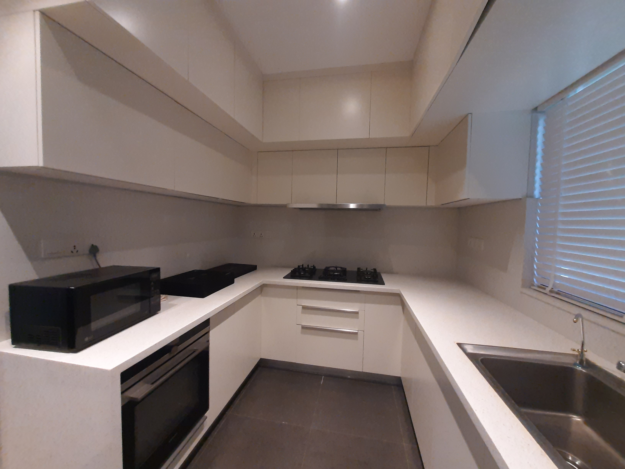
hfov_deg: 106.2
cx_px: 312
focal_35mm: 13
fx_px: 235
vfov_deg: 89.9
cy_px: 234
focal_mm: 1.42
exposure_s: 1/50
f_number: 2.2
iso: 250
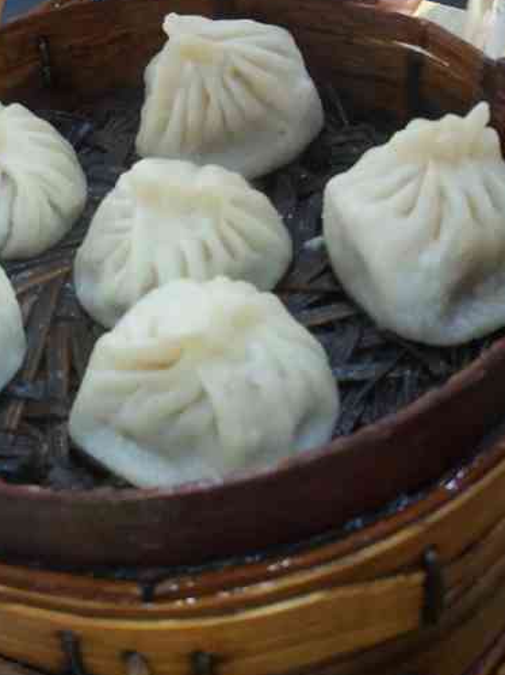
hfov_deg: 24.1
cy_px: 265
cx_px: 112
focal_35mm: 60
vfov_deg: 32.1
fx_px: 1168
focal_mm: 4.5
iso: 802
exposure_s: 1/14
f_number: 2
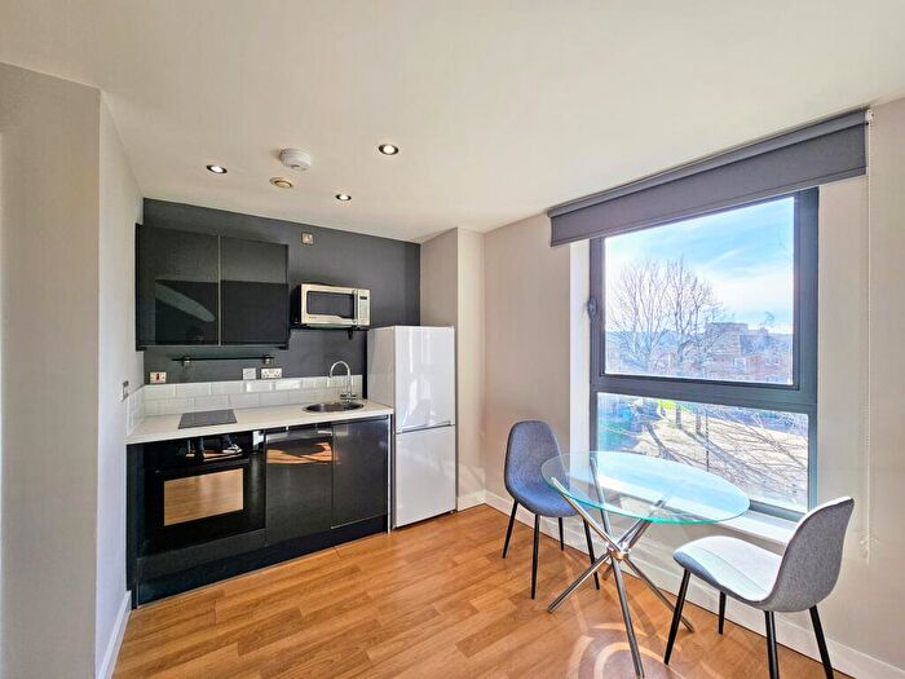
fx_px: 340
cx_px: 452
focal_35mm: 13
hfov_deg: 106.2
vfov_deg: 89.9
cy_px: 340
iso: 50
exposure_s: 1/222
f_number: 2.2
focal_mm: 2.2
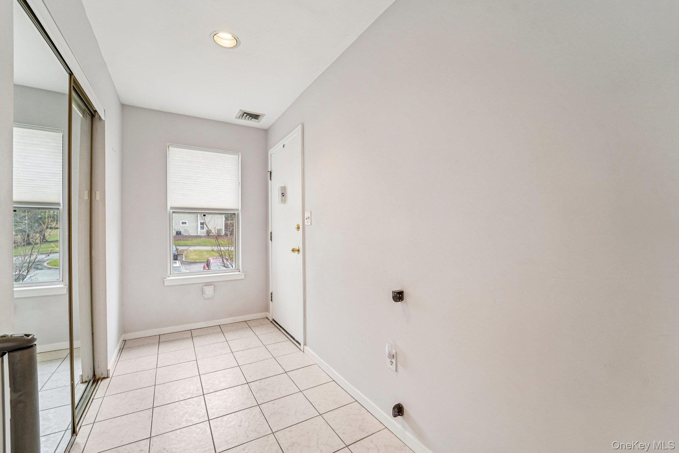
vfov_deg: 81.2
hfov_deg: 104.3
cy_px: 226
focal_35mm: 14
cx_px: 340
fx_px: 264
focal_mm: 14
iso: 400
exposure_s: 1/20
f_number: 8
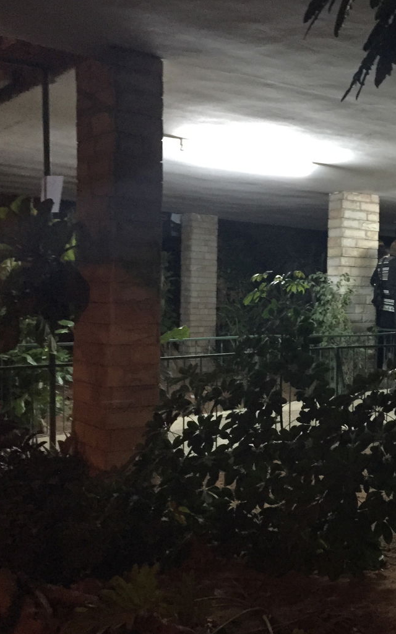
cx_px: 368
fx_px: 726
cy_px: 319
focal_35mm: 42
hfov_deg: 29.1
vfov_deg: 47.2
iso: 320
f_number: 2.2
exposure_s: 1/15
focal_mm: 4.15
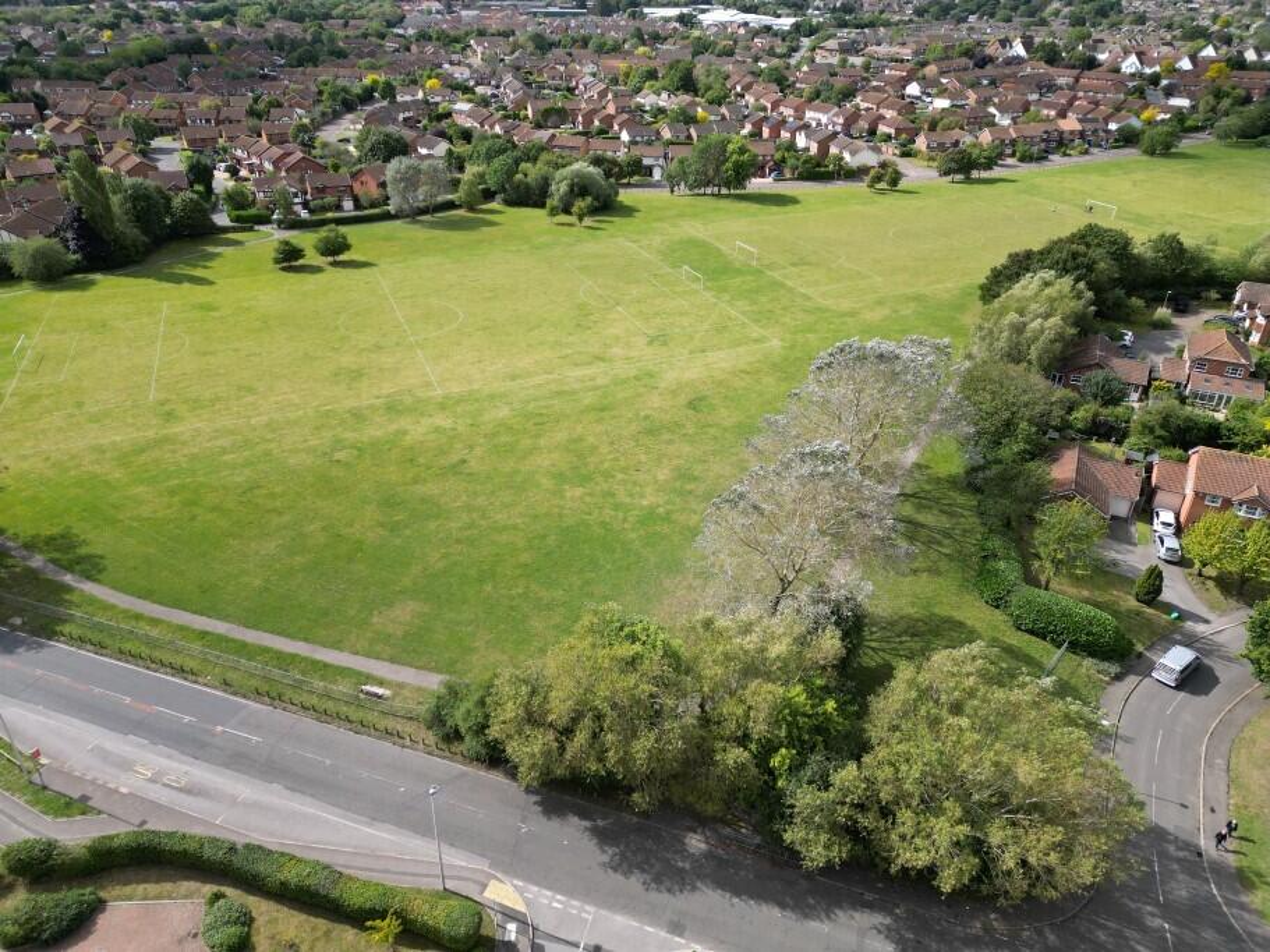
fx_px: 880
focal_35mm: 24
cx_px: 635
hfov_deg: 71.6
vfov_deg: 56.8
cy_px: 476
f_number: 1.7
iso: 110
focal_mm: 6.72
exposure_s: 1/1600
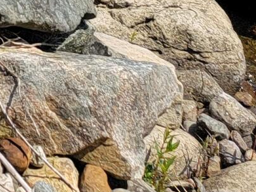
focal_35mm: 178
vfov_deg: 6.9
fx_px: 1316
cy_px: -509
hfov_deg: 8.7
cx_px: -565
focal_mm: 6.7
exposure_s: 1/986
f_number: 1.8
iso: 16
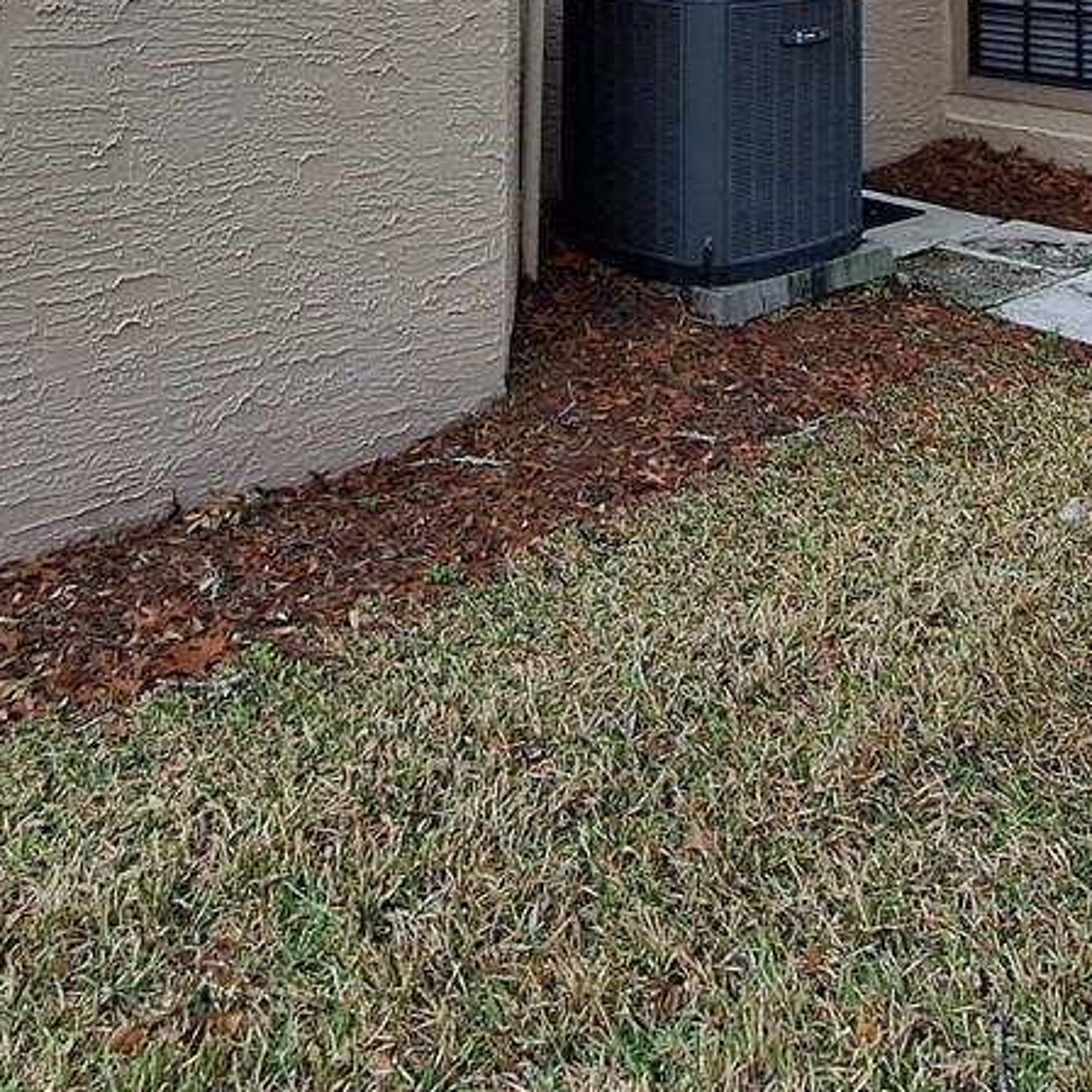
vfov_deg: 32.9
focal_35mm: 41
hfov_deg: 40.9
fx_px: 1463
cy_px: -249
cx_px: 614
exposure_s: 1/710
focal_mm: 1.74
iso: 40
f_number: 2.2
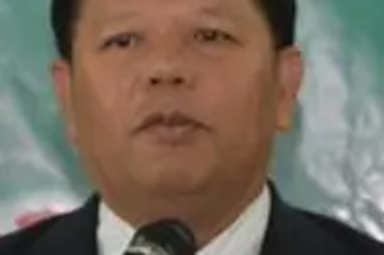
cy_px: 279
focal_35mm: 721
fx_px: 7684
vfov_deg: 1.9
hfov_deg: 2.9
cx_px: 247
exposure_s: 1/100
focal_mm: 116
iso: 1600
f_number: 5.6
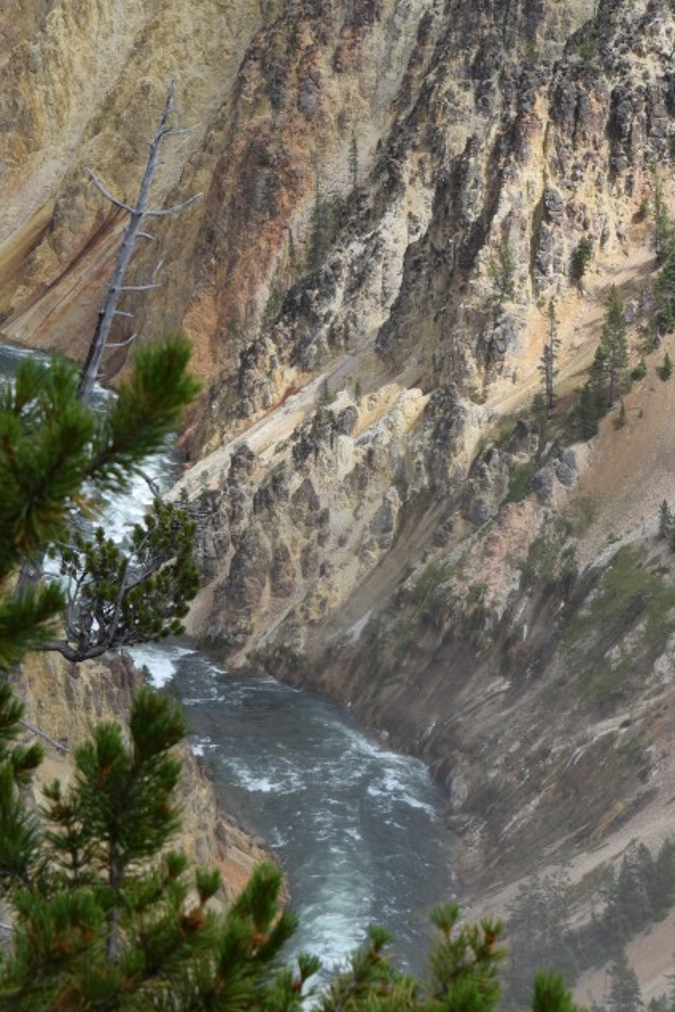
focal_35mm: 133
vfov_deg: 15.4
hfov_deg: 10.3
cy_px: 285
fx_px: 3735
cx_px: 476
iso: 200
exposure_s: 1/400
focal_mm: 55
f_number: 10
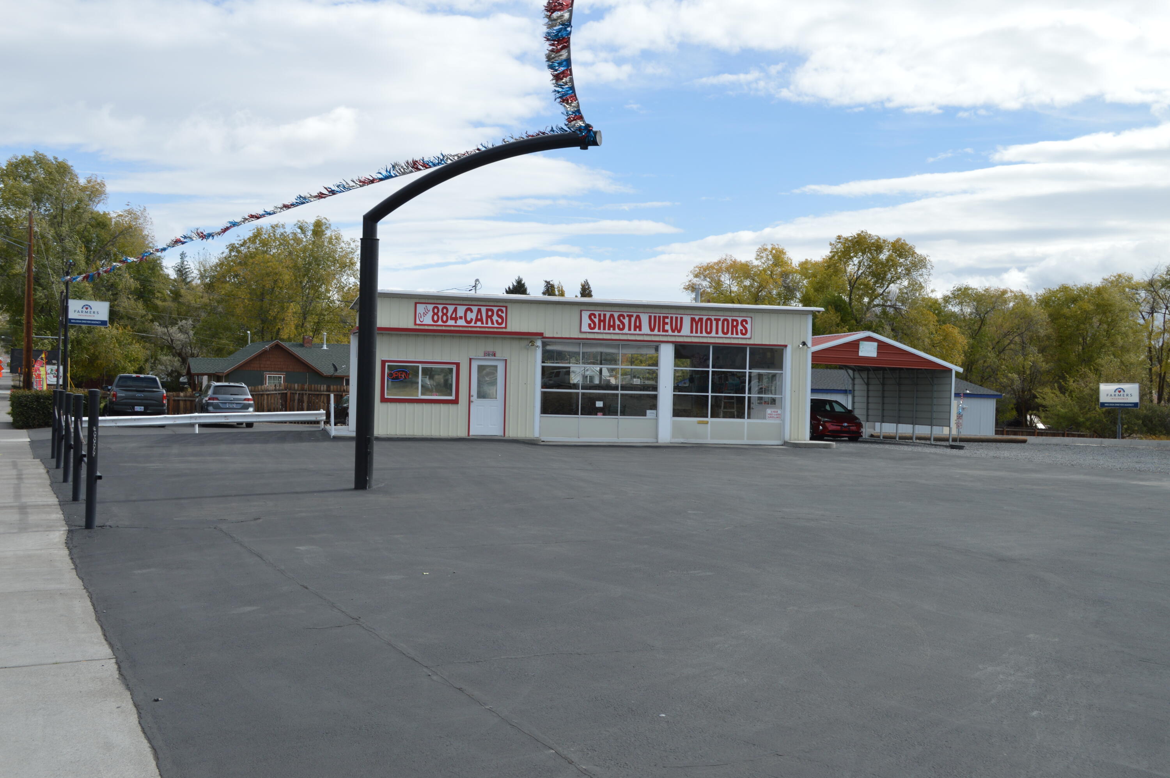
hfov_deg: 53.2
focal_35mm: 36
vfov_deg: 36.8
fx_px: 1169
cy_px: 389
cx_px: 585
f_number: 7.1
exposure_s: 1/250
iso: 100
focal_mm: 24
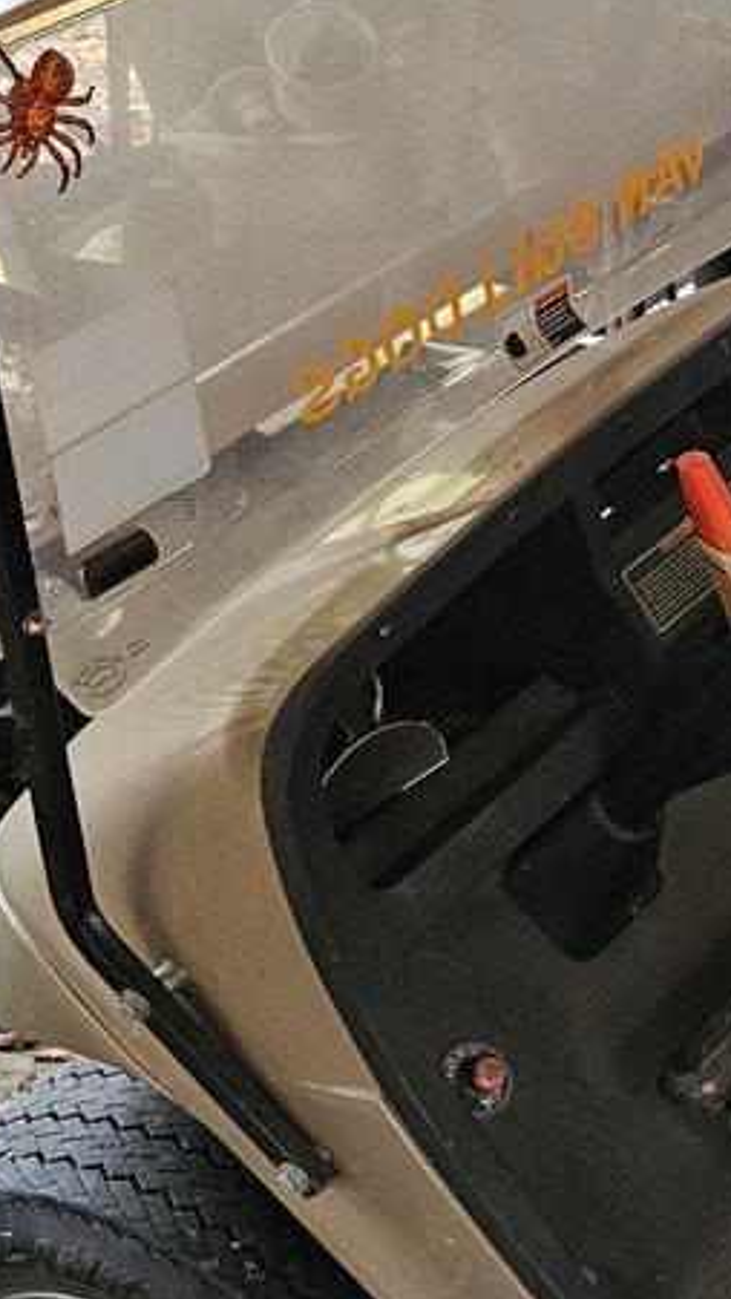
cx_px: 1820
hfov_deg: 11.5
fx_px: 2892
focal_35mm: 84
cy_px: 500
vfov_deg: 25.2
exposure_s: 1/120
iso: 640
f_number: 1.7
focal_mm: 6.3
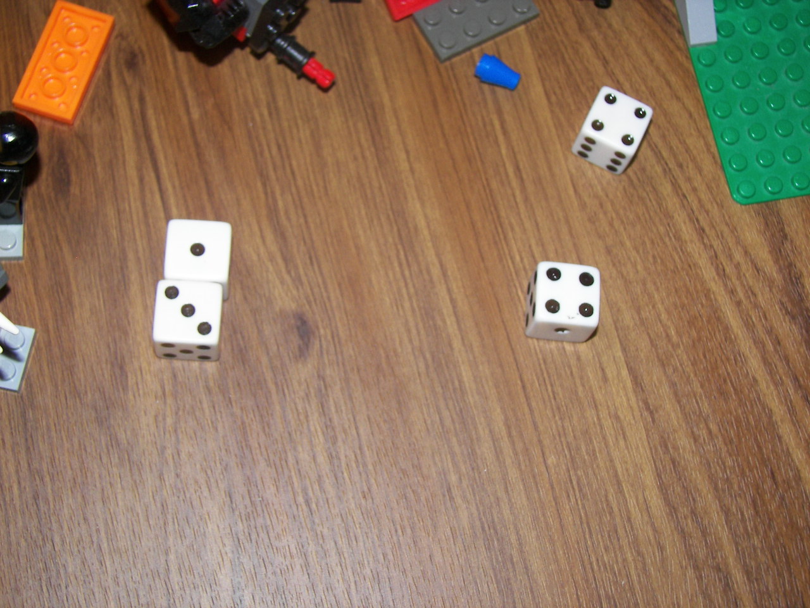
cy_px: 304
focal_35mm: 59
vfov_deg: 24.8
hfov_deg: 32.7
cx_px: 405
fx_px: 1381
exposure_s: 1/30
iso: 100
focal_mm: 9.9
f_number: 2.8
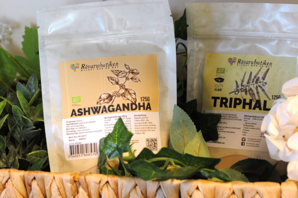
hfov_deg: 27.0
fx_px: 620
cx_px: 149
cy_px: 99
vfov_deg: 18.1
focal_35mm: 75
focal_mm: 50
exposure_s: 1/30
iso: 1400
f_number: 9
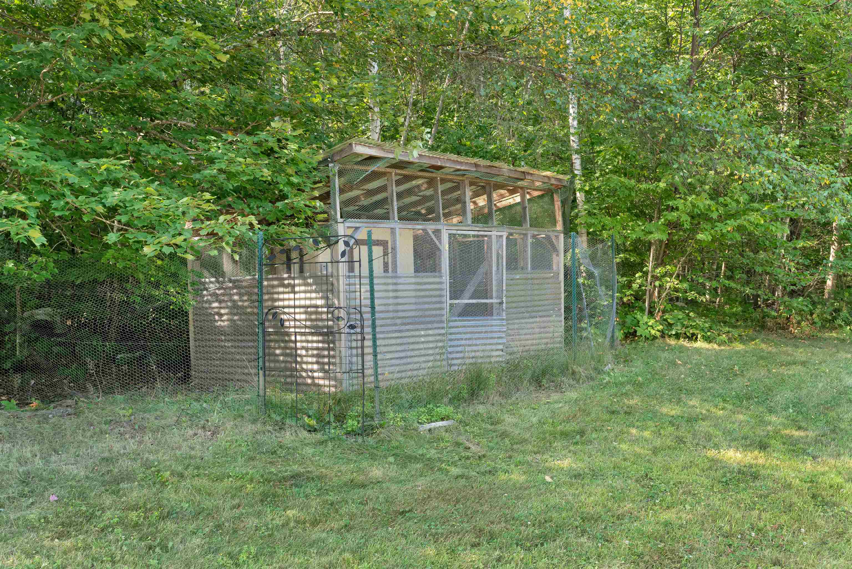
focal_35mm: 35
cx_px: 426
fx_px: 828
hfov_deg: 54.4
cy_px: 284
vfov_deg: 37.9
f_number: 8
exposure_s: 1/125
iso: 800
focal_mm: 35
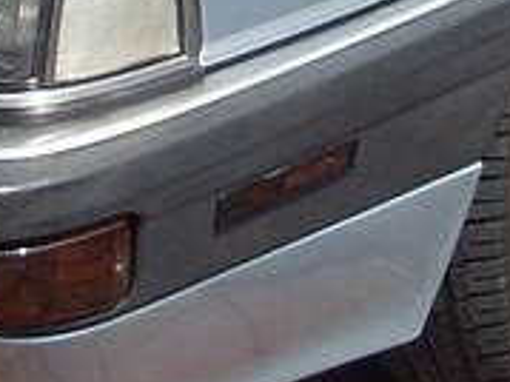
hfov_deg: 7.7
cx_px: 459
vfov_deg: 5.7
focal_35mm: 255
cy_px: -422
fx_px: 3754
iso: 80
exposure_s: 1/250
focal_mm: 6.3
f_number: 7.7
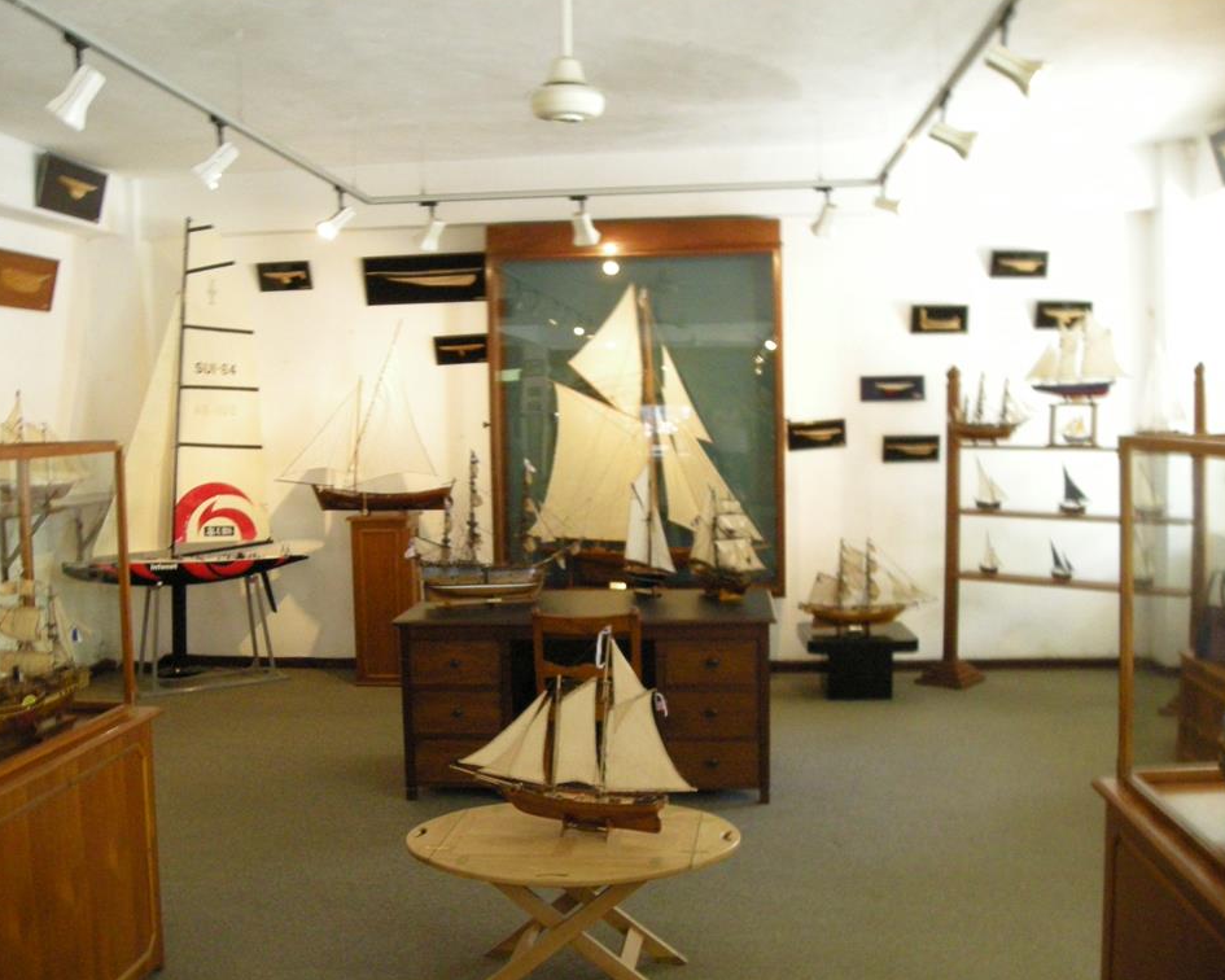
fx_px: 1341
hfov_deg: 49.1
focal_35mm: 37
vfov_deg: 40.1
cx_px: 595
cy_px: 485
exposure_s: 1/19.4
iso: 400
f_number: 2.8
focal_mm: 5.7
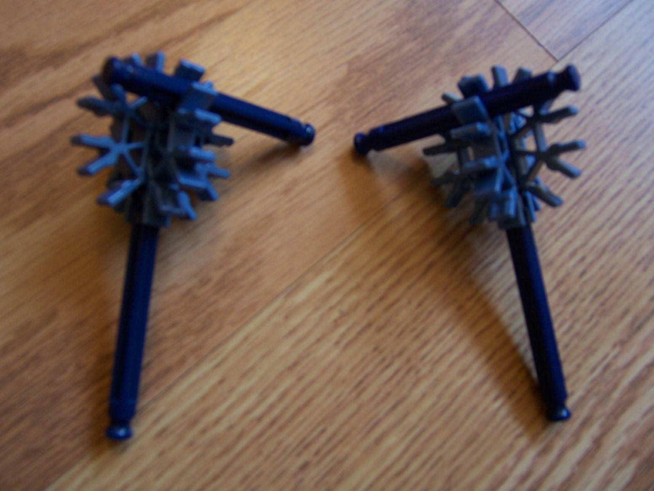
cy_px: 246
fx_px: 623
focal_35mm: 33
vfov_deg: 42.9
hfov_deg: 55.4
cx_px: 327
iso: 140
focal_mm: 5.5
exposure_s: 1/20
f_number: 3.4
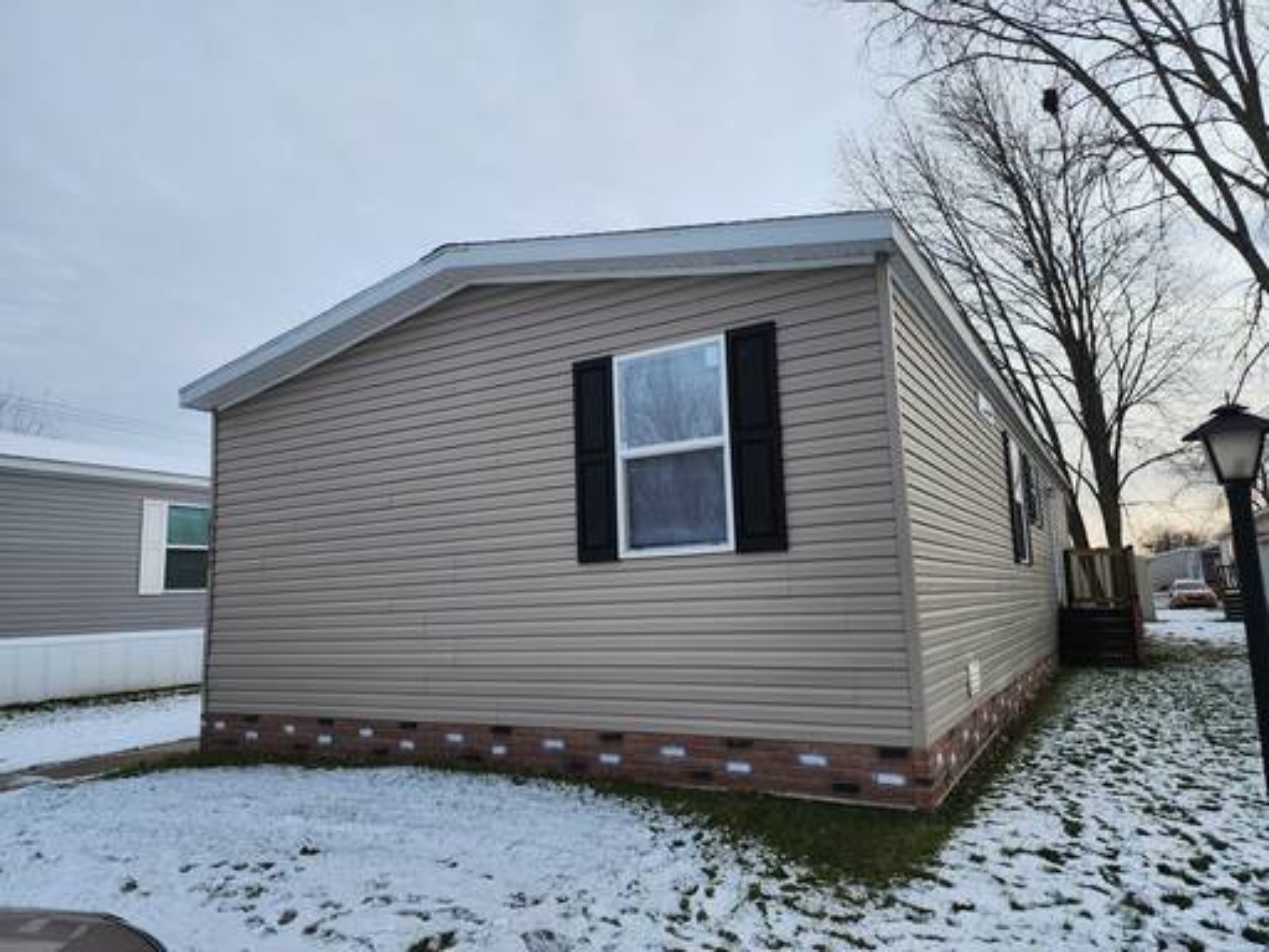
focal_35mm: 23
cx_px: 634
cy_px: 476
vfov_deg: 58.9
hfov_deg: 73.9
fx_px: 843
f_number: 1.8
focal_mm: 6.4
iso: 12
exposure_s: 1/585
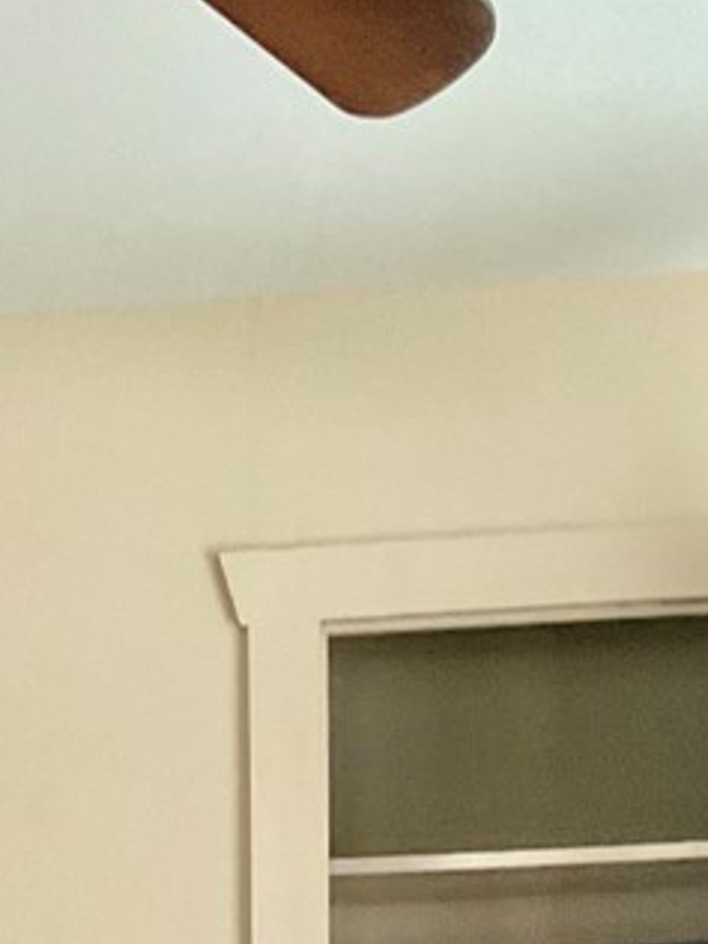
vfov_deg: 18.1
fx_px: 2563
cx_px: -69
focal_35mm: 94
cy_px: 1497
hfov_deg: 15.3
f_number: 1.8
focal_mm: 3
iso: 160
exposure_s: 1/60
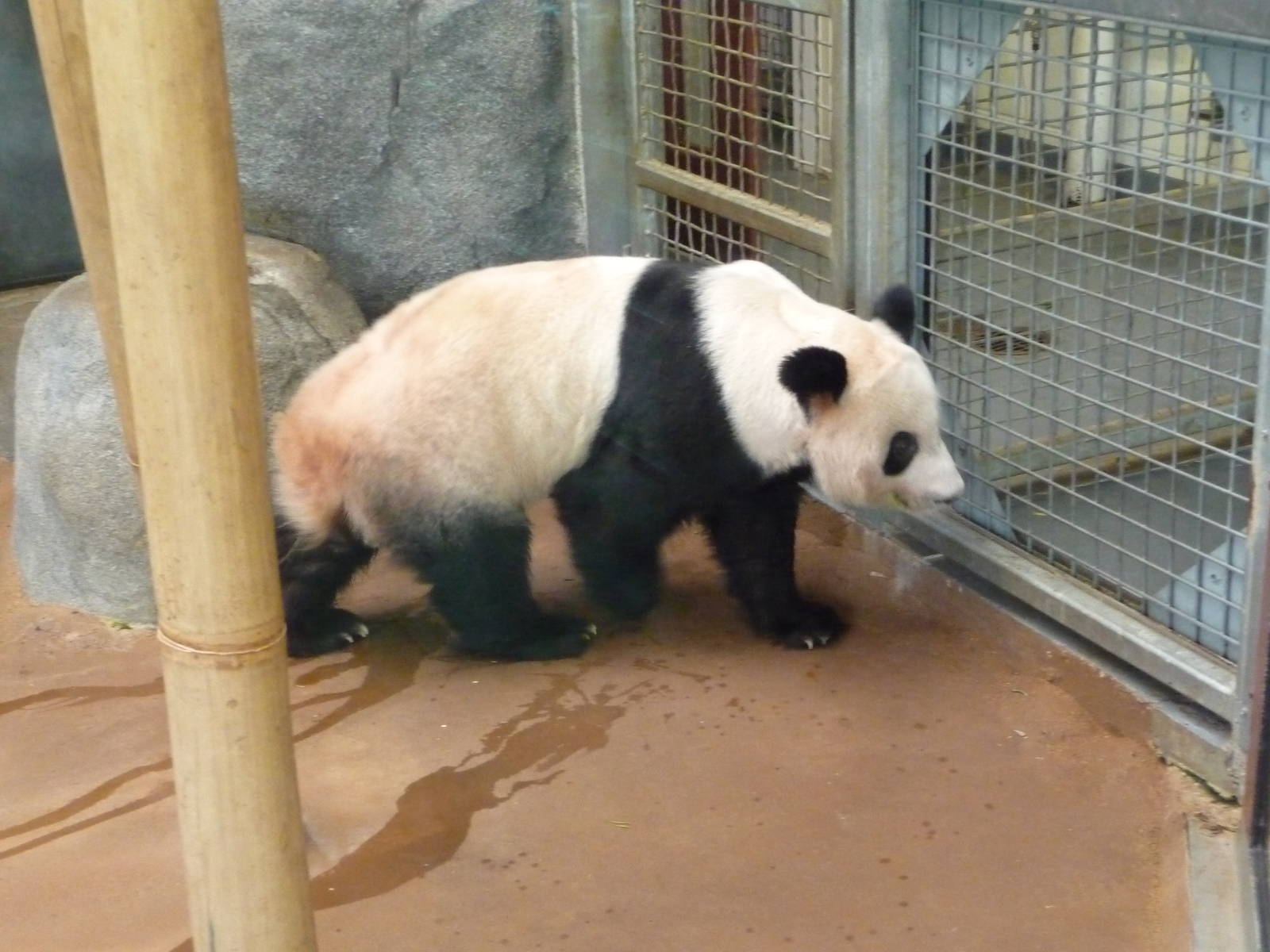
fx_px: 2018
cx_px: 635
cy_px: 476
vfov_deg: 26.6
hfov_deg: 34.9
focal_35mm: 55
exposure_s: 1/30
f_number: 4.3
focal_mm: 9.3
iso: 800
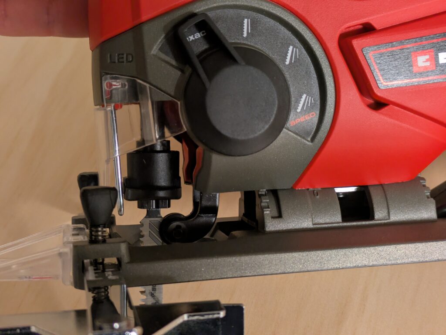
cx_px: 223
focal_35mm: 51
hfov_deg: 37.5
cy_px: 168
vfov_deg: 28.6
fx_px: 657
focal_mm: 5.43
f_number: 1.89
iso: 354
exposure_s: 1/25
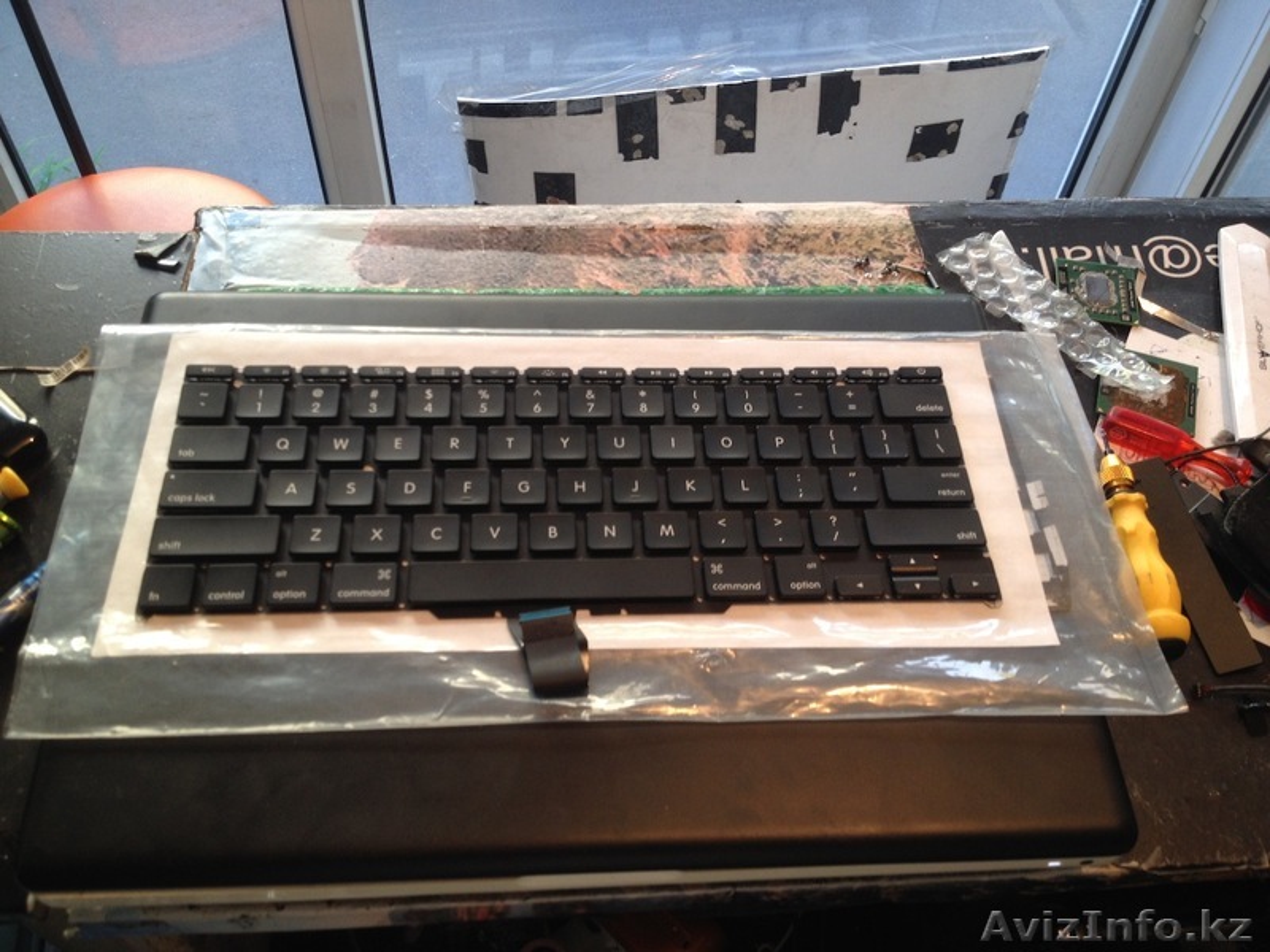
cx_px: 635
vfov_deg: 40.7
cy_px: 476
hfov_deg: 52.6
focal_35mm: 35
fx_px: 1284
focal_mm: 4.28
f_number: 2.4
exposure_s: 1/20
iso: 64
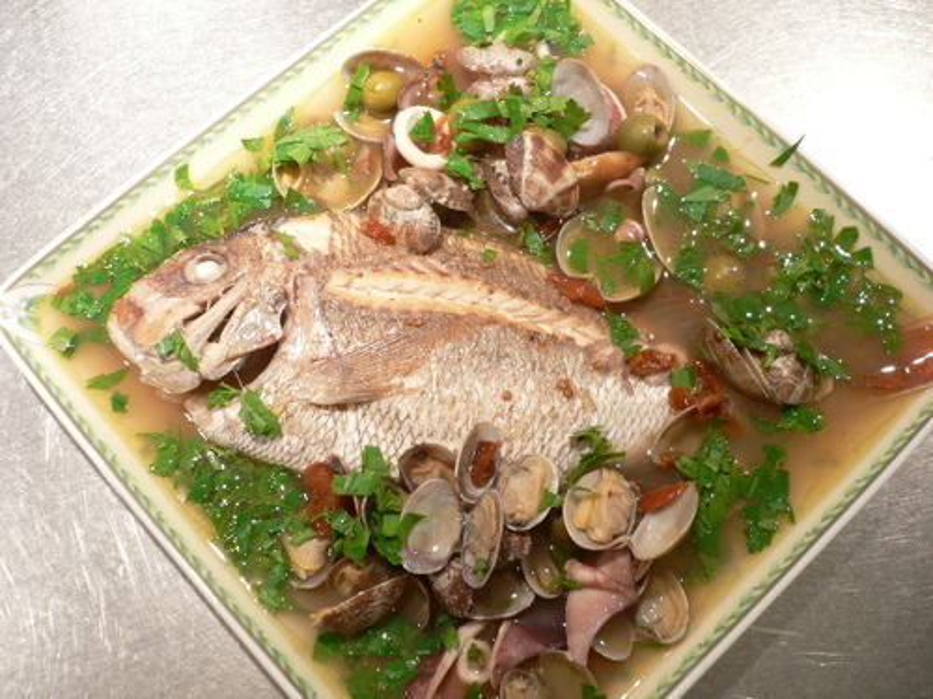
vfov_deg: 40.7
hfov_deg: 52.6
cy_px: 350
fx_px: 943
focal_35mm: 35
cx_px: 466
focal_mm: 5.8
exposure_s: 1/25
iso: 100
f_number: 2.8
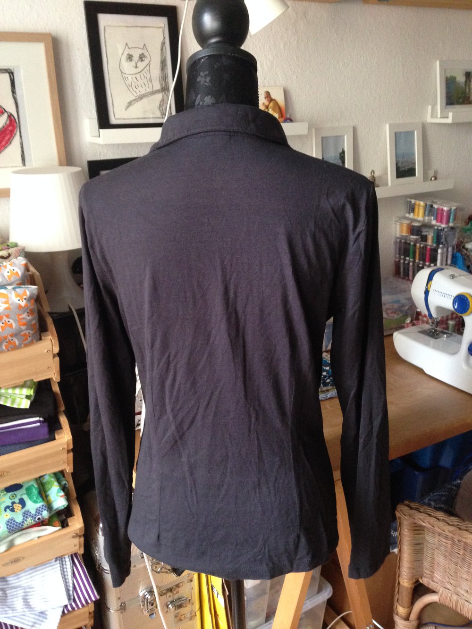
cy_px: 314
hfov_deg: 43.0
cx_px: 236
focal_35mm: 33
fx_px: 600
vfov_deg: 55.3
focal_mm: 4.12
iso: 320
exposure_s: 1/17
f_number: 2.4
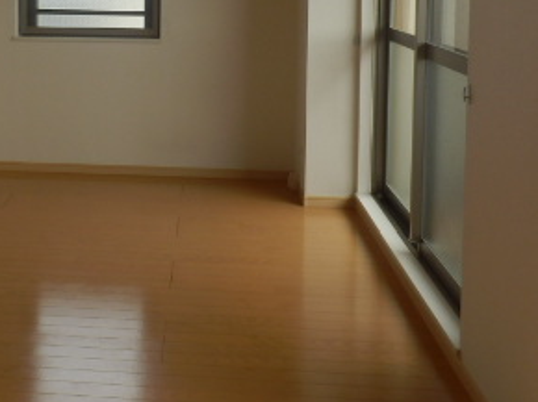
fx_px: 823
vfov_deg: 26.2
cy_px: 9
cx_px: 108
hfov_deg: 35.1
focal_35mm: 53
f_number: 3
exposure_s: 1/200
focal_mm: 4.2
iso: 80
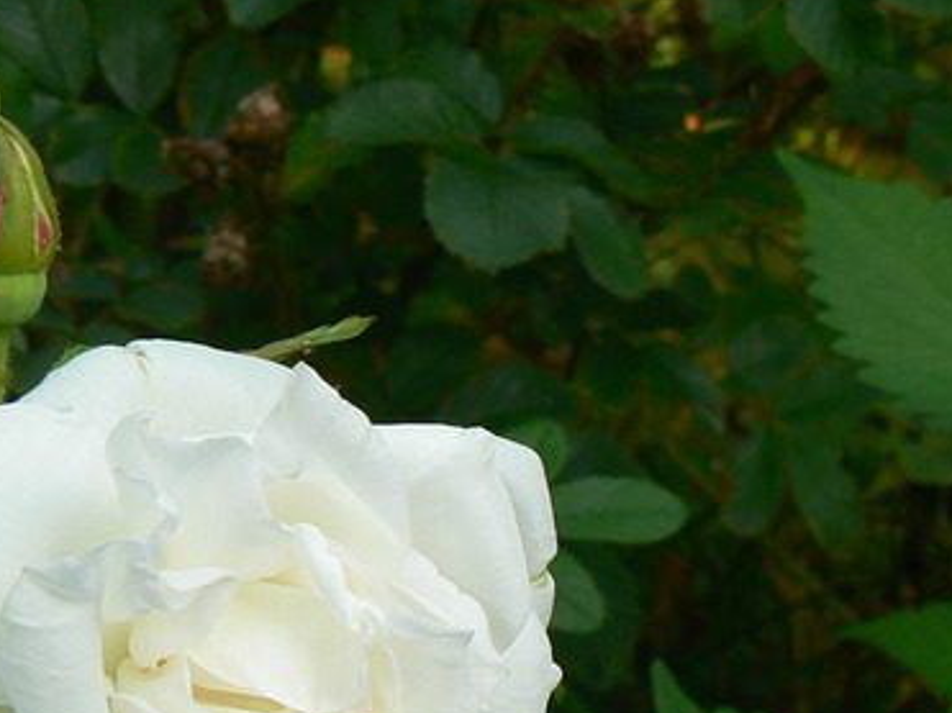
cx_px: 434
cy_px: 503
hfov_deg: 22.5
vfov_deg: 16.9
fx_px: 2392
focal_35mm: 87
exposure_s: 1/125
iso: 80
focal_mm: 6
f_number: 5
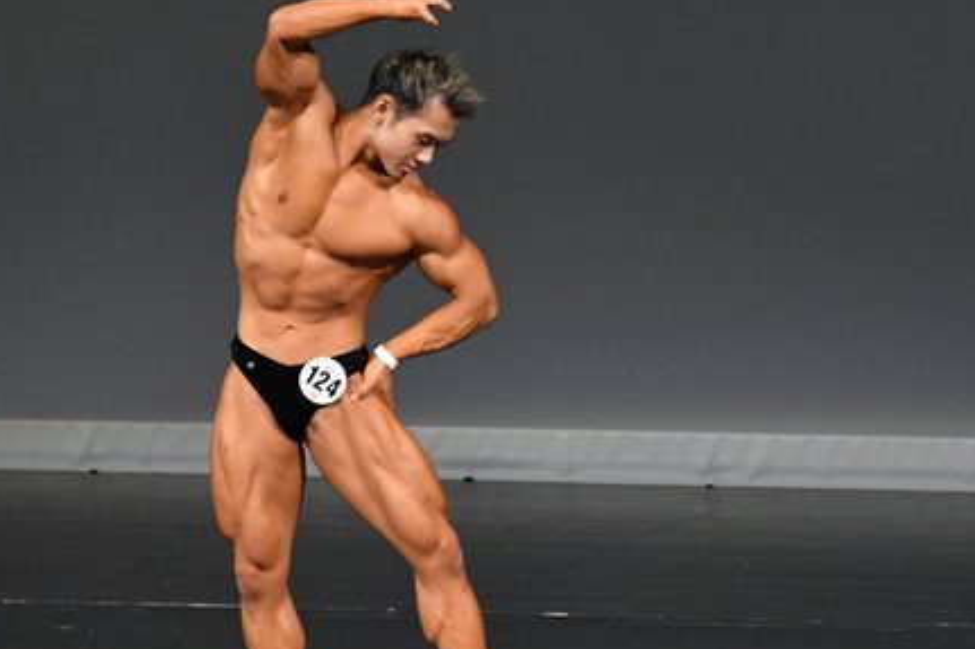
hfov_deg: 4.0
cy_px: 326
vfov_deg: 2.7
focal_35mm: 512
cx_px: 449
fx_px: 13861
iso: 4000
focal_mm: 190
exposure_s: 1/400
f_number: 5.6
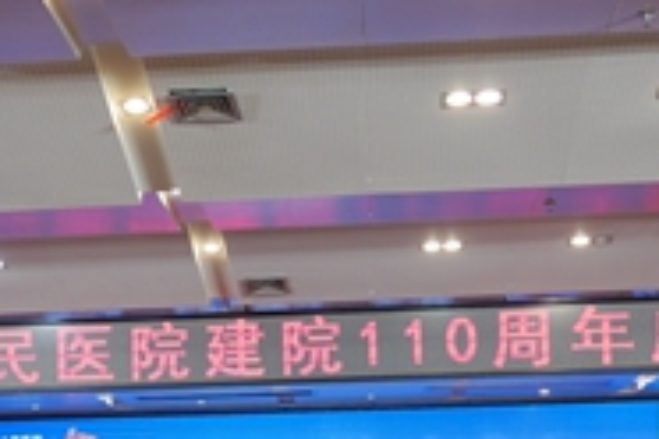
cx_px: 170
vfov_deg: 14.4
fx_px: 1702
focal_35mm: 93
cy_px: 467
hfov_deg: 21.7
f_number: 4
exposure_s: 1/40
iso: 200
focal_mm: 24
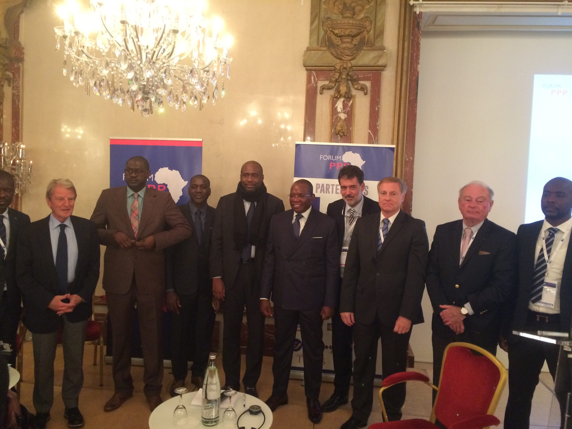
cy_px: 214
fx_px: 479
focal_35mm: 29
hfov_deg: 61.7
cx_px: 286
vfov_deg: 48.2
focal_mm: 4.15
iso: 250
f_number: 2.2
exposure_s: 1/17
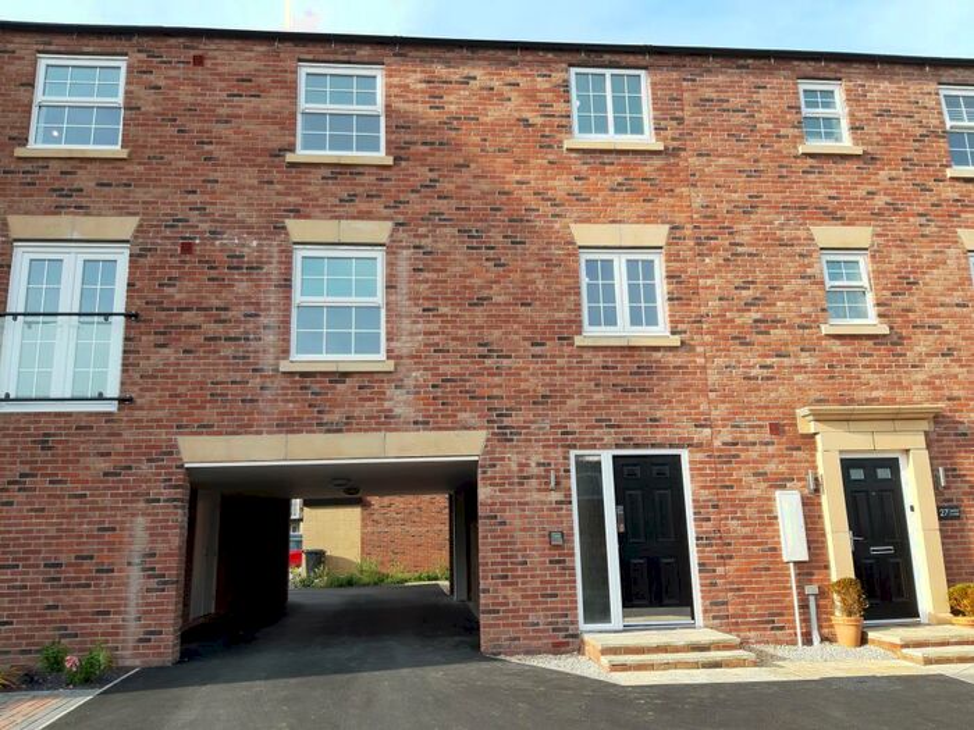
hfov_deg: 65.3
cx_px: 487
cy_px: 365
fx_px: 760
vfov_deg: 51.4
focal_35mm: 27
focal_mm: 3.93
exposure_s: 1/407
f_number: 1.7
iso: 40
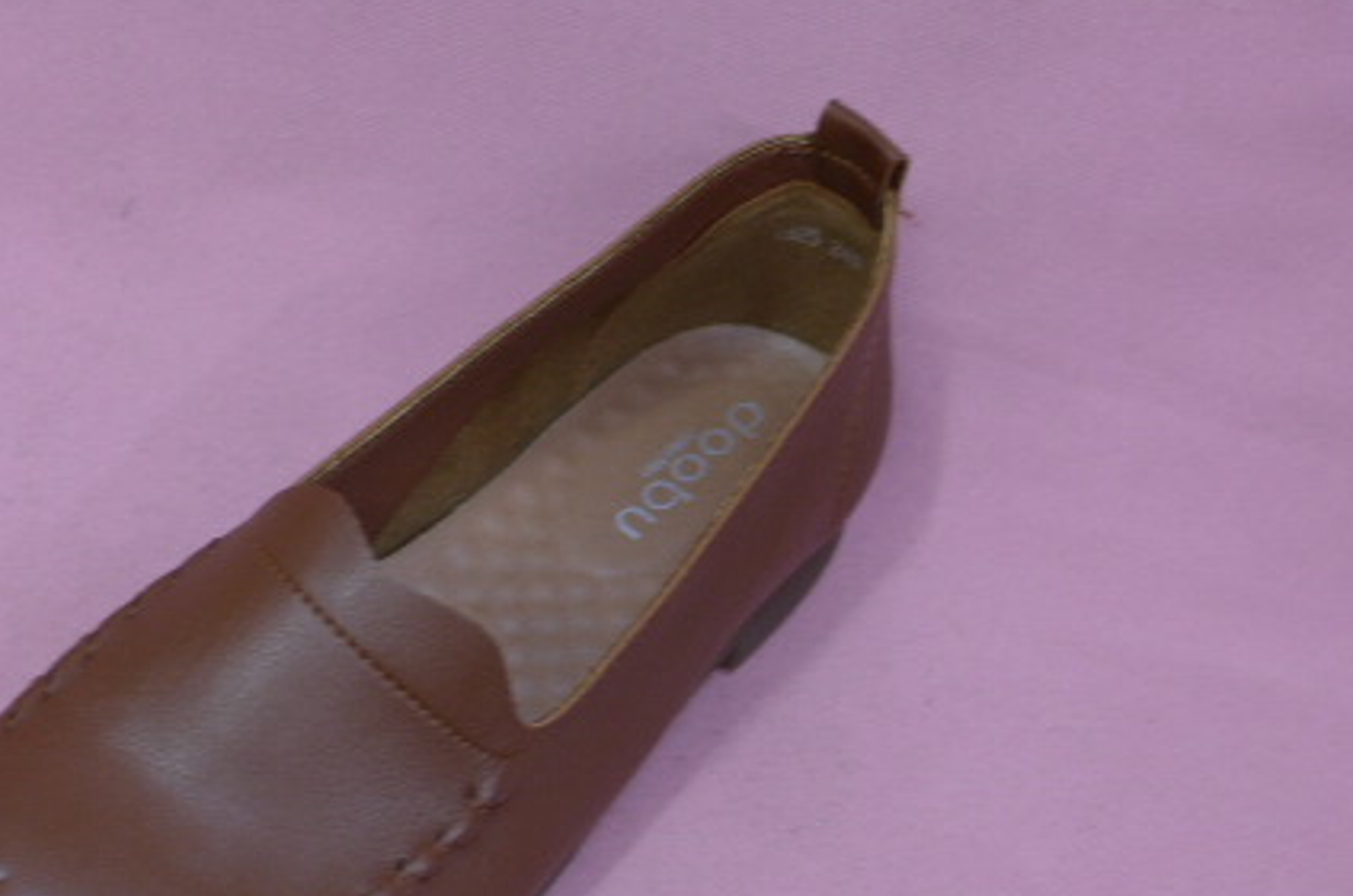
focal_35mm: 56
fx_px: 2100
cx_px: 509
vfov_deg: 23.9
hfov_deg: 35.5
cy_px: 634
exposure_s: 1/80
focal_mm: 7.3
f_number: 1.7
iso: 100
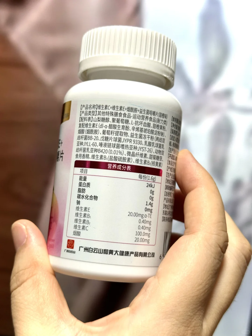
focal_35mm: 48
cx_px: 126
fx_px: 466
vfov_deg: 39.7
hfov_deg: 30.3
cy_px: 168
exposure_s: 1/60
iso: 100
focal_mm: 6.86
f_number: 1.78
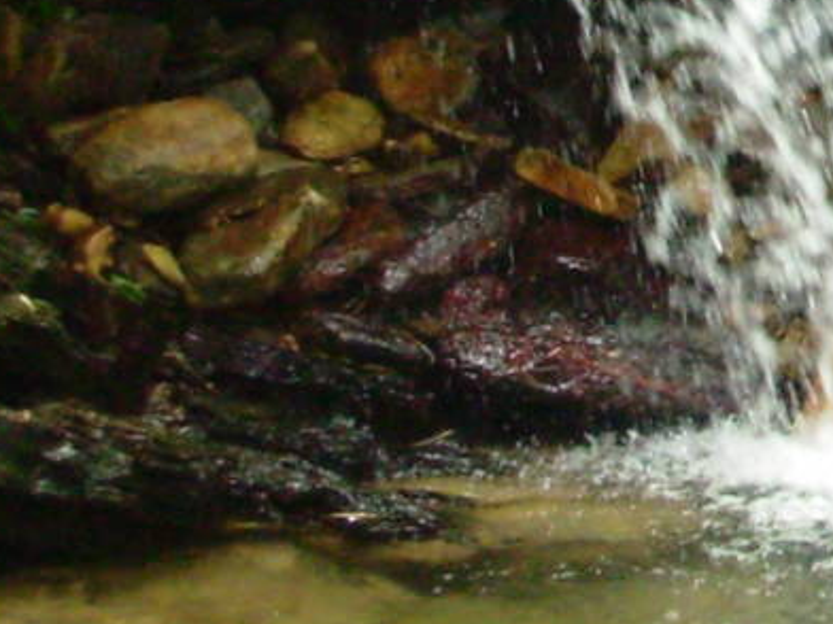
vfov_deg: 9.5
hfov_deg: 12.2
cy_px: -100
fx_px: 3730
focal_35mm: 155
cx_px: 1230
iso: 200
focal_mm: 6.3
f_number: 2.9
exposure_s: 1/128
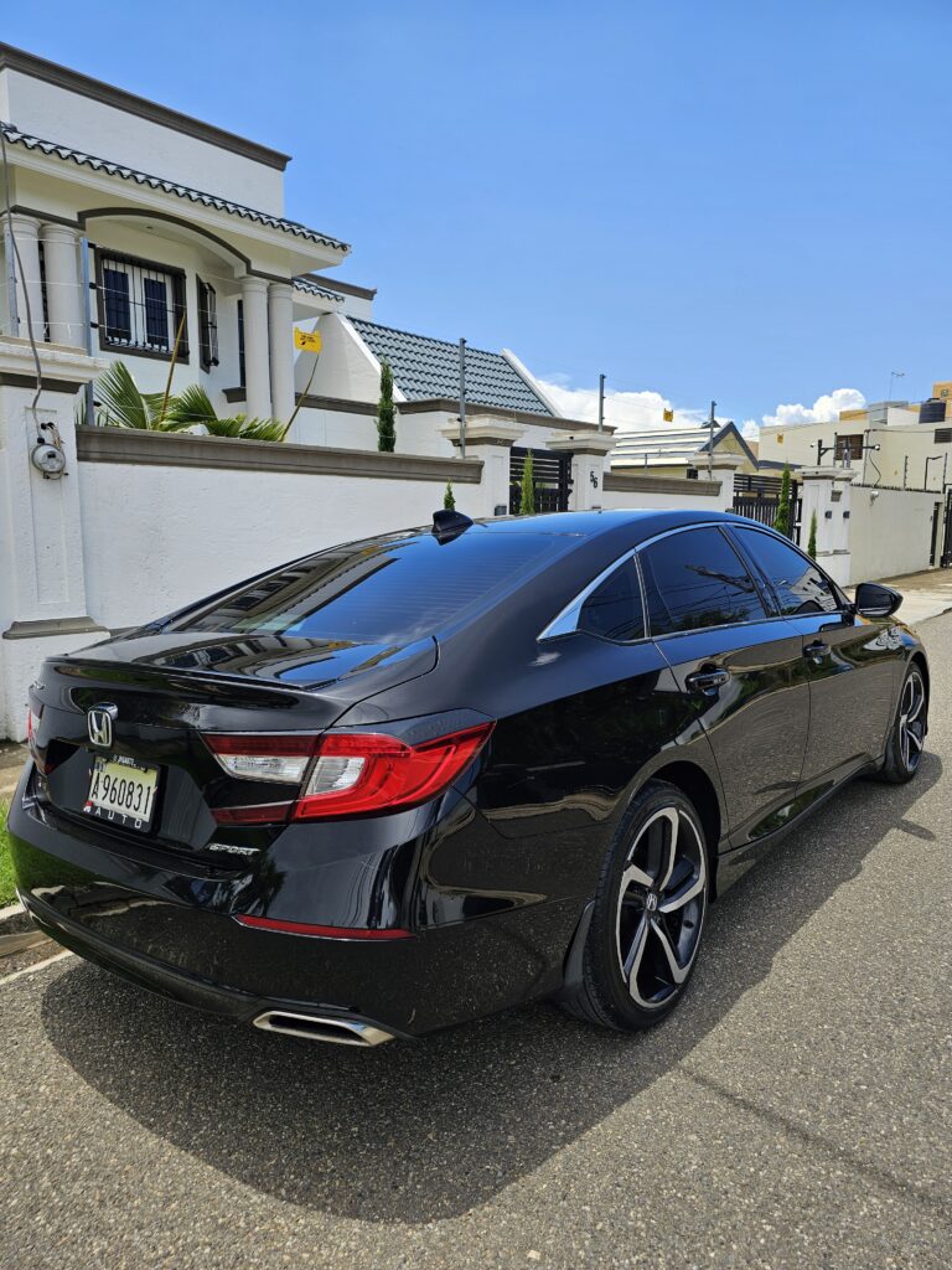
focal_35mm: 23
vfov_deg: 73.9
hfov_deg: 58.9
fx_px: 843
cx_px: 476
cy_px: 635
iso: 10
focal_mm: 6.3
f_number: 1.7
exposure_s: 1/512
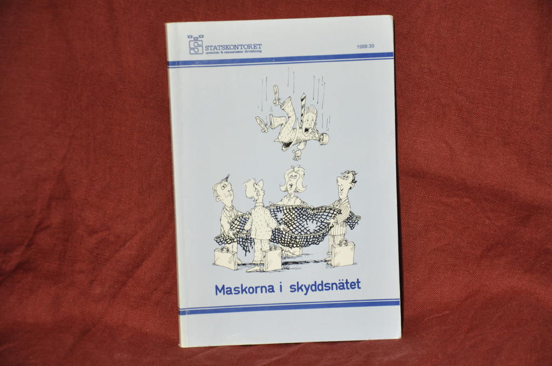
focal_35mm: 128
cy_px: 183
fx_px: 1953
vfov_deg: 10.7
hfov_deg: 16.1
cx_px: 276
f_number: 5.6
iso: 400
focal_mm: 85
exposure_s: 1/5
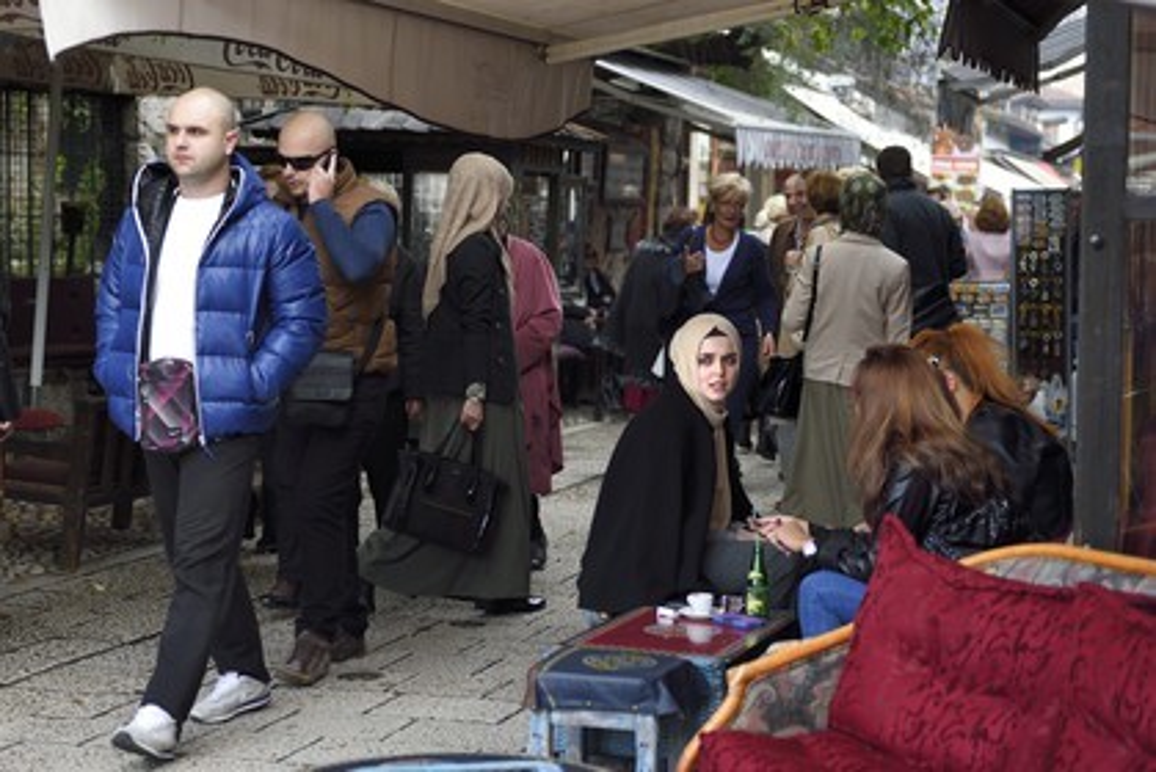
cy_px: 386
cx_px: 578
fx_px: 1671
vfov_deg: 26.0
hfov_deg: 38.2
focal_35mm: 52
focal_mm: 52
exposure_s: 1/250
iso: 200
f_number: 2.8
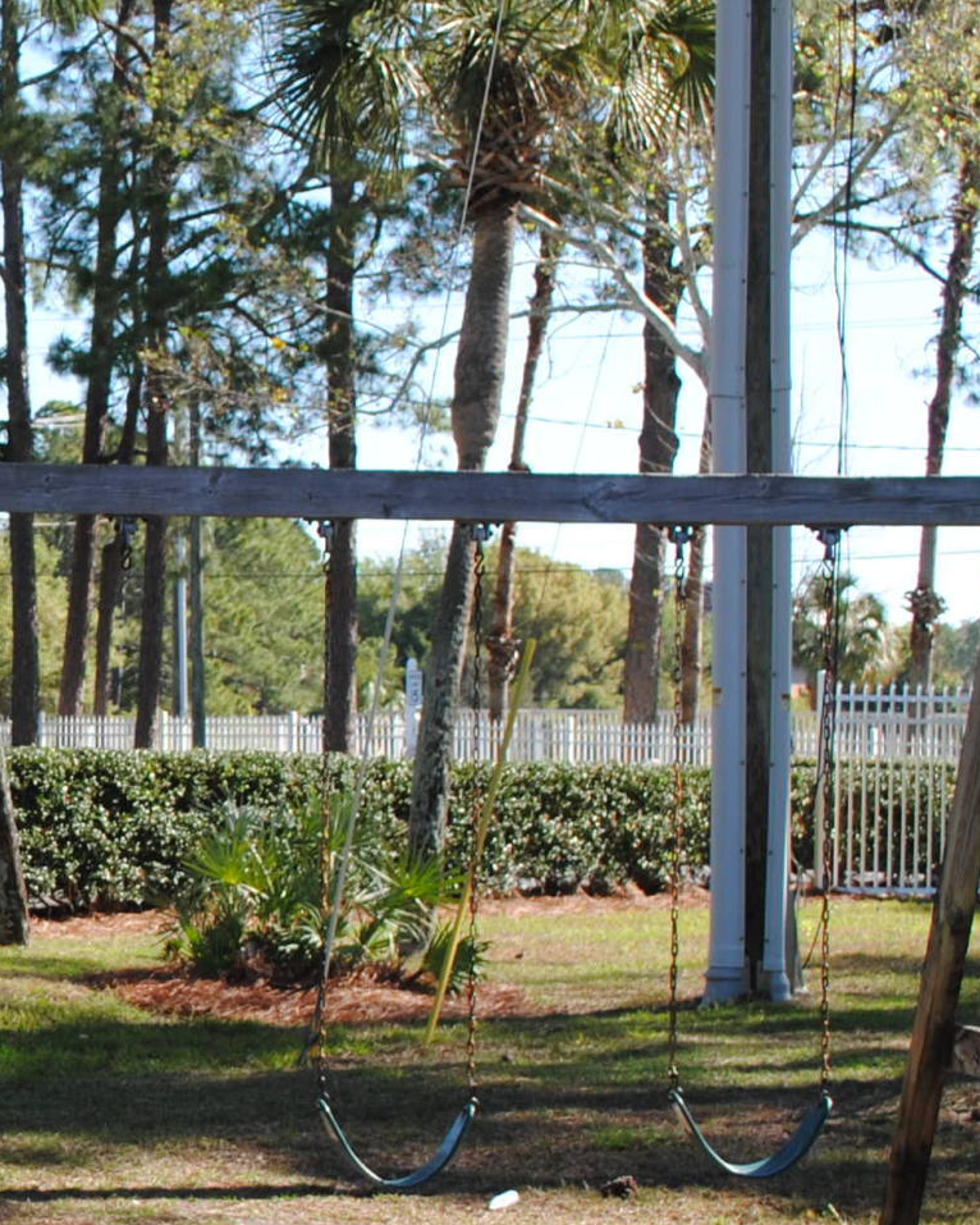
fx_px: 3842
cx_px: -525
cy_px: 658
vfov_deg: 18.1
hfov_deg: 13.6
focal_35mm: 106
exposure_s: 1/160
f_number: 6.3
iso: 100
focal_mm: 24
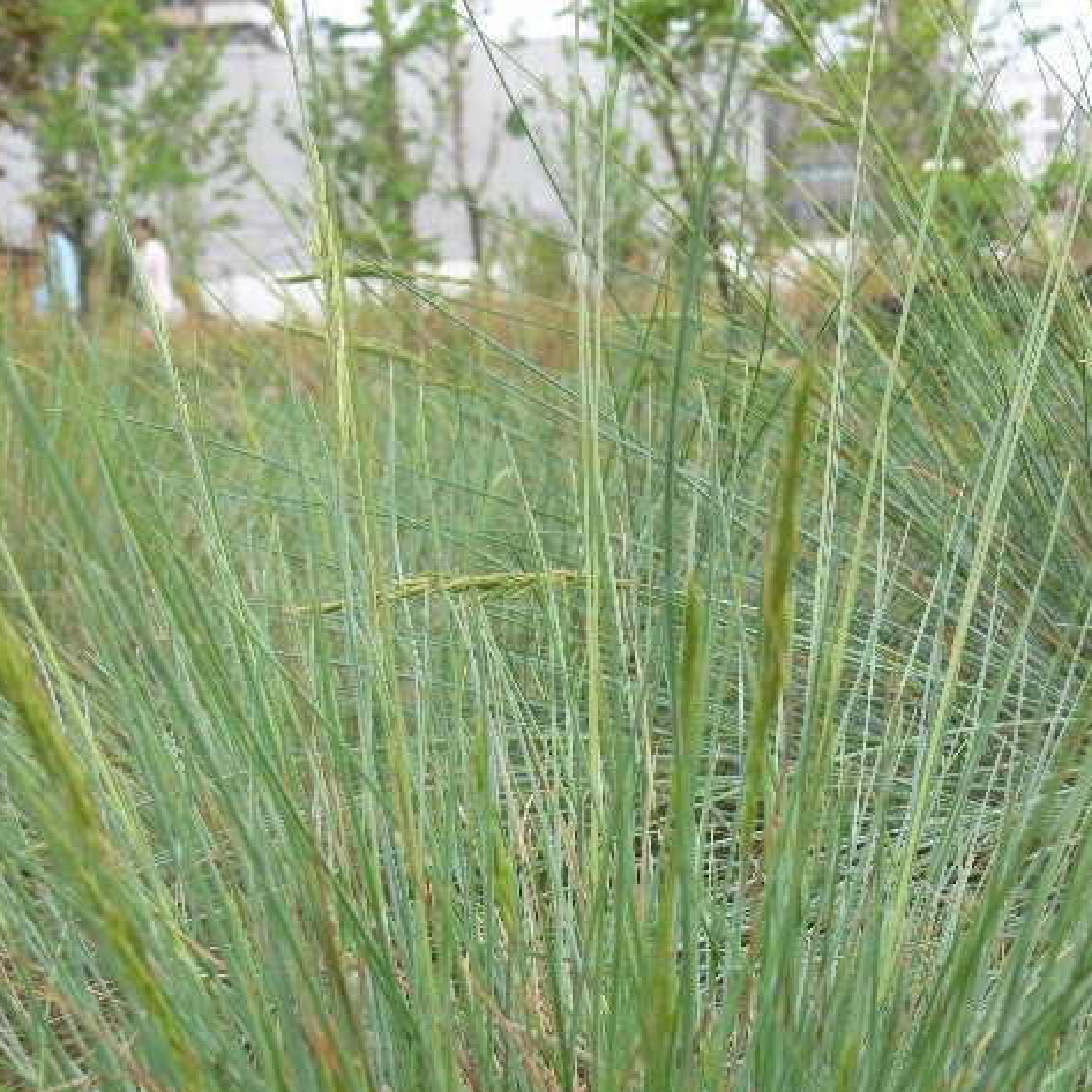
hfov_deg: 25.6
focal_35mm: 67
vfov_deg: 25.7
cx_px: 727
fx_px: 2391
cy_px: 552
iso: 80
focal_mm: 11.8
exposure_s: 1/125
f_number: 5.6
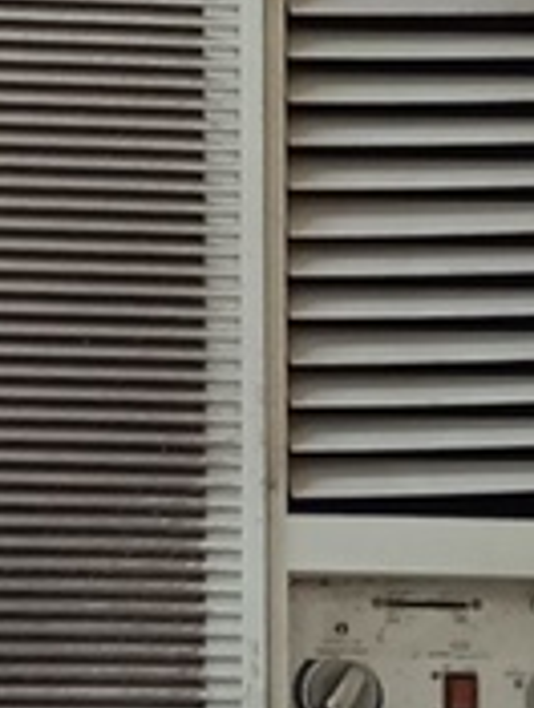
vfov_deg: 9.3
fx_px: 4324
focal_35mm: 211
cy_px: 506
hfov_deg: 7.0
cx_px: -22
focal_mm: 4.22
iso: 1433
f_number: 1.8
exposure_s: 1/24
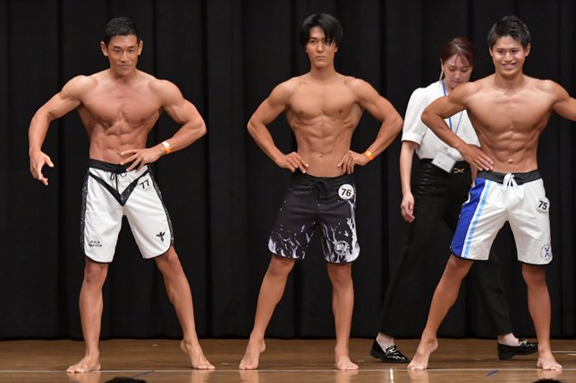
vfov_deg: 5.7
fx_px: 3887
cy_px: 192
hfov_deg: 8.5
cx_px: 309
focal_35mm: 243
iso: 6400
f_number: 5.6
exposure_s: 1/400
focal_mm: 135
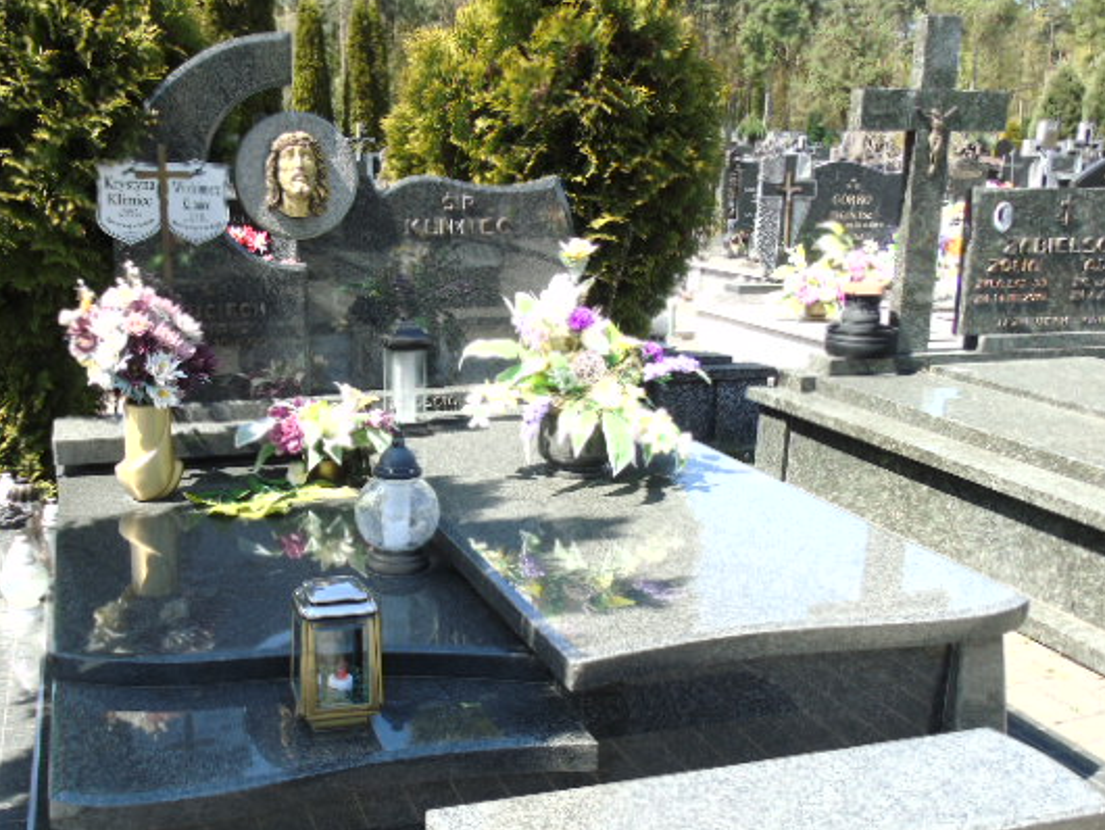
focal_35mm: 35
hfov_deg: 52.3
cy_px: 484
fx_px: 1118
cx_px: 448
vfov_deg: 40.6
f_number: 3.6
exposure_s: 1/250
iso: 80
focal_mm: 5.2
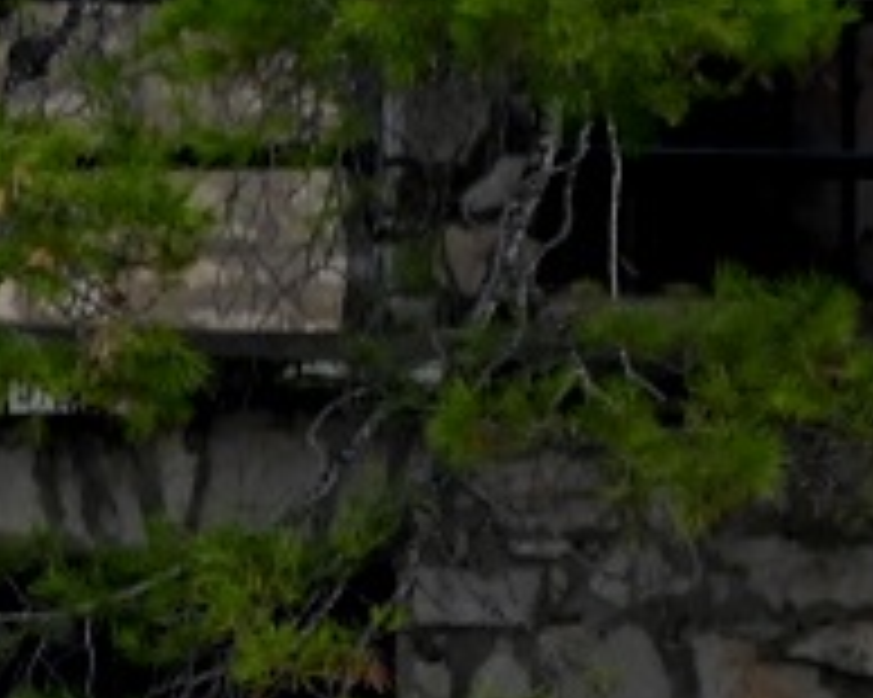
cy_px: 2200
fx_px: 56168
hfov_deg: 0.9
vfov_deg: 0.7
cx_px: -1760
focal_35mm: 2175
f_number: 5.6
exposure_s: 1/1000
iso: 400
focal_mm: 300
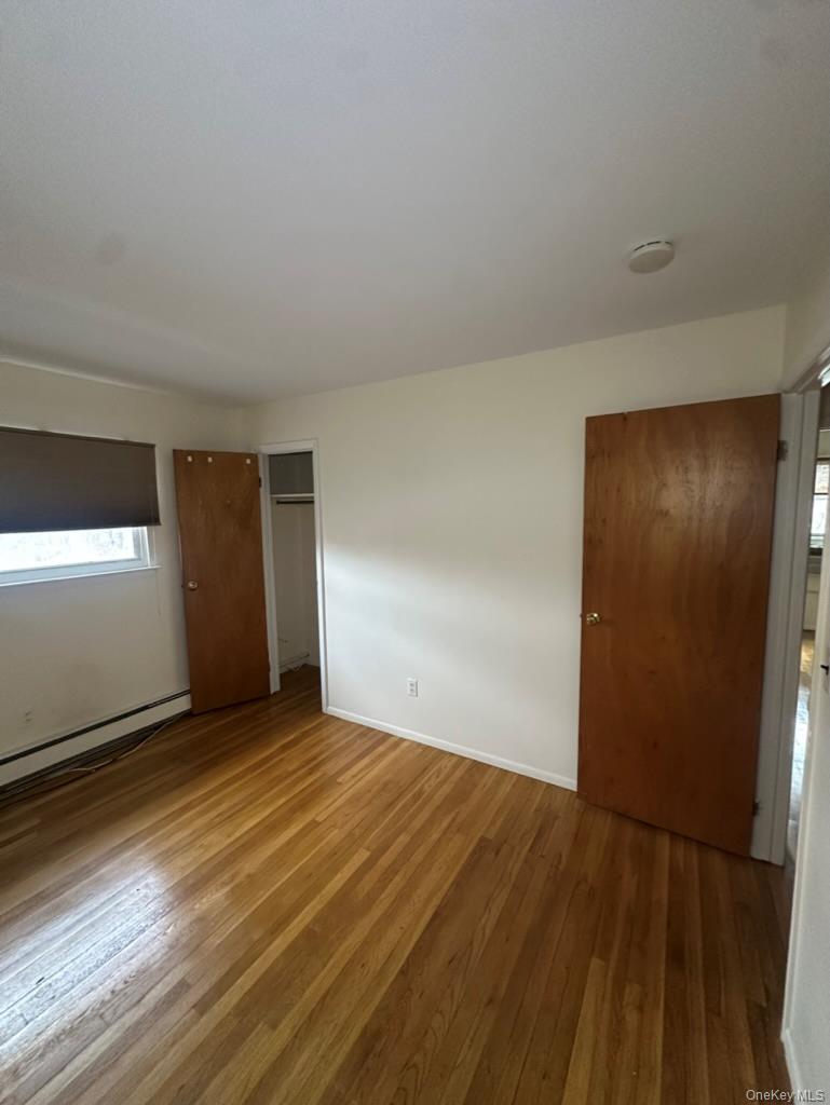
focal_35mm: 14
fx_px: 447
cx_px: 415
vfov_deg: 102.0
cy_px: 552
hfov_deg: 85.7
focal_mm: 2.22
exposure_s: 1/60
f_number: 2.2
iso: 500
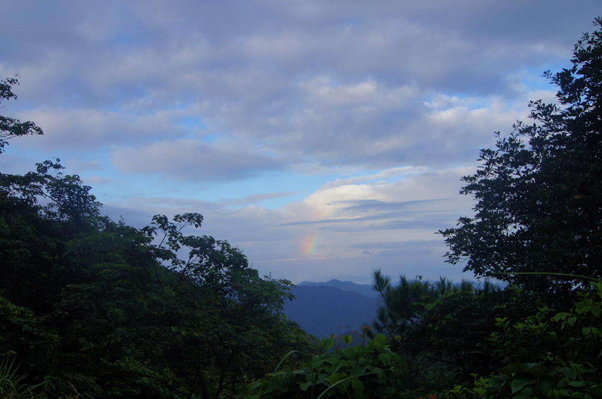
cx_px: 301
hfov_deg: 53.2
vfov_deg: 36.8
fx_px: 601
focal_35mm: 36
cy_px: 200
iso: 100
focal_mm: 24
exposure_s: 1/100
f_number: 11
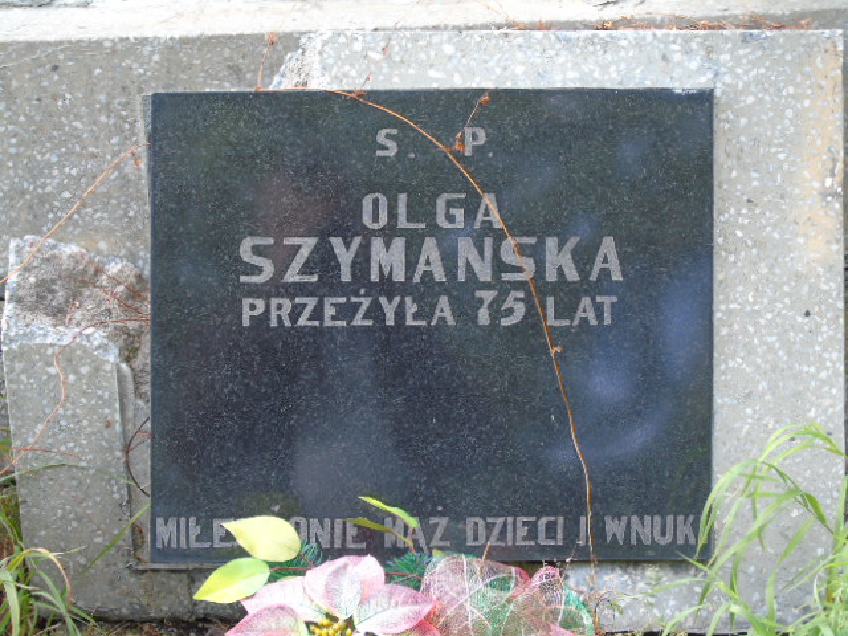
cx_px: 424
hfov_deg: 15.9
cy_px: 318
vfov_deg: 12.0
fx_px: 3038
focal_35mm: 124
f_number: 4.6
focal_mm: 22
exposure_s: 1/50
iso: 100
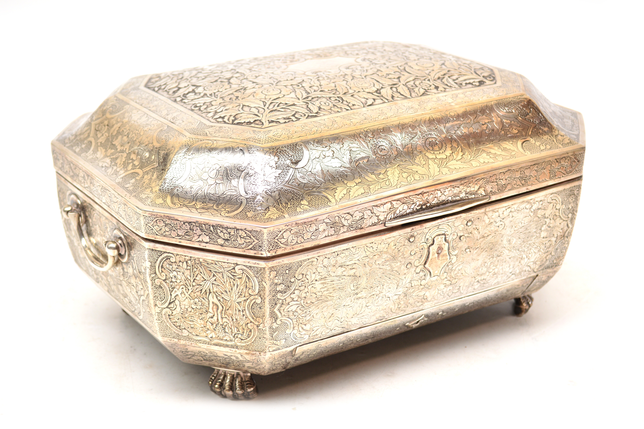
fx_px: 1233
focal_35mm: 69
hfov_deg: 29.3
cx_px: 322
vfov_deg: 19.7
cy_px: 214
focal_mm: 46
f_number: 5.3
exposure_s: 1/30
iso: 100
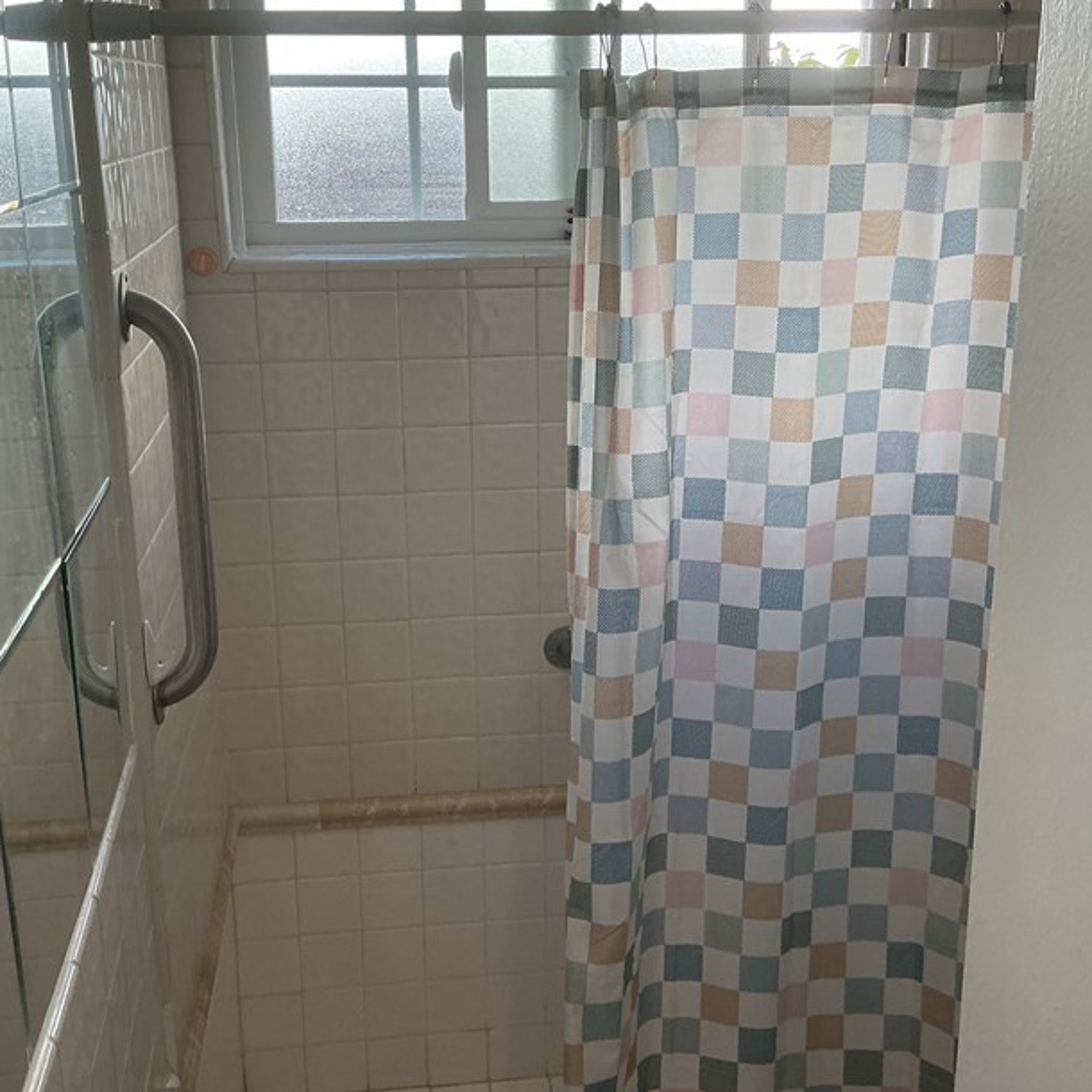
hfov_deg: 39.2
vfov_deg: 39.2
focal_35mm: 43
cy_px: 559
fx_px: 1535
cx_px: 537
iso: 40
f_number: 1.8
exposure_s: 1/120
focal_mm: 3
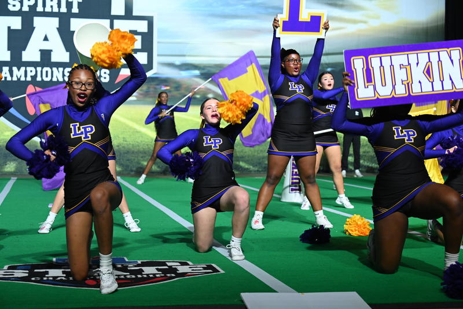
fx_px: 900
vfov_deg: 19.4
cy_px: 154
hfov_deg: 28.8
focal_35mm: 70
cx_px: 232
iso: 3200
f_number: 5
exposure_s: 1/400
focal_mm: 70
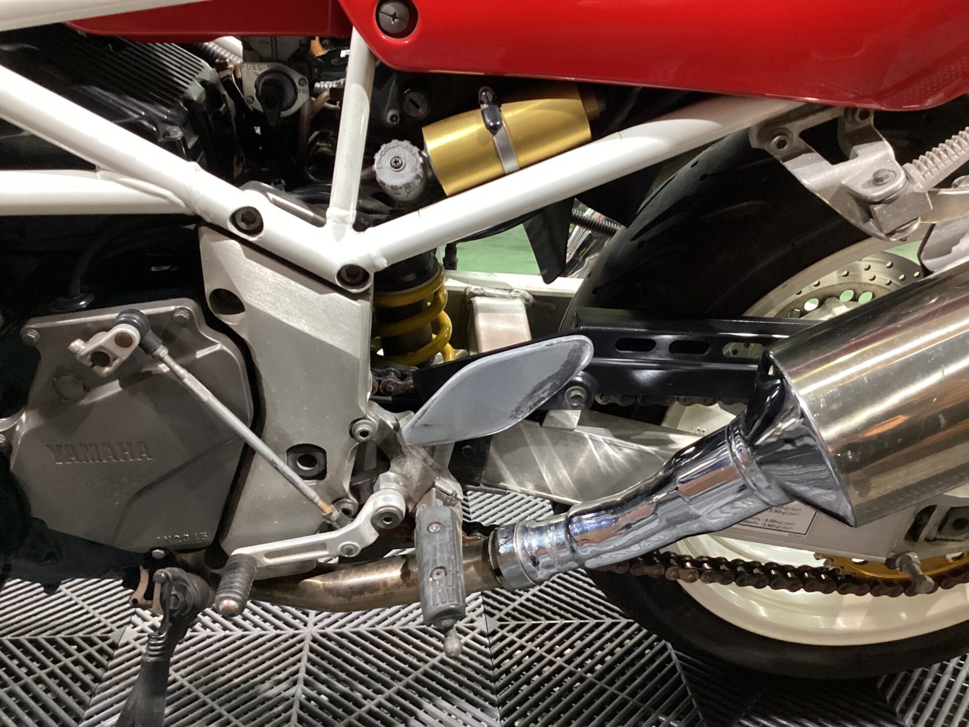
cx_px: 484
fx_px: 868
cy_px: 364
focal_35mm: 31
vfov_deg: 45.4
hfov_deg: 58.4
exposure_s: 1/30
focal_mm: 3.3
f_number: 2.4
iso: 320
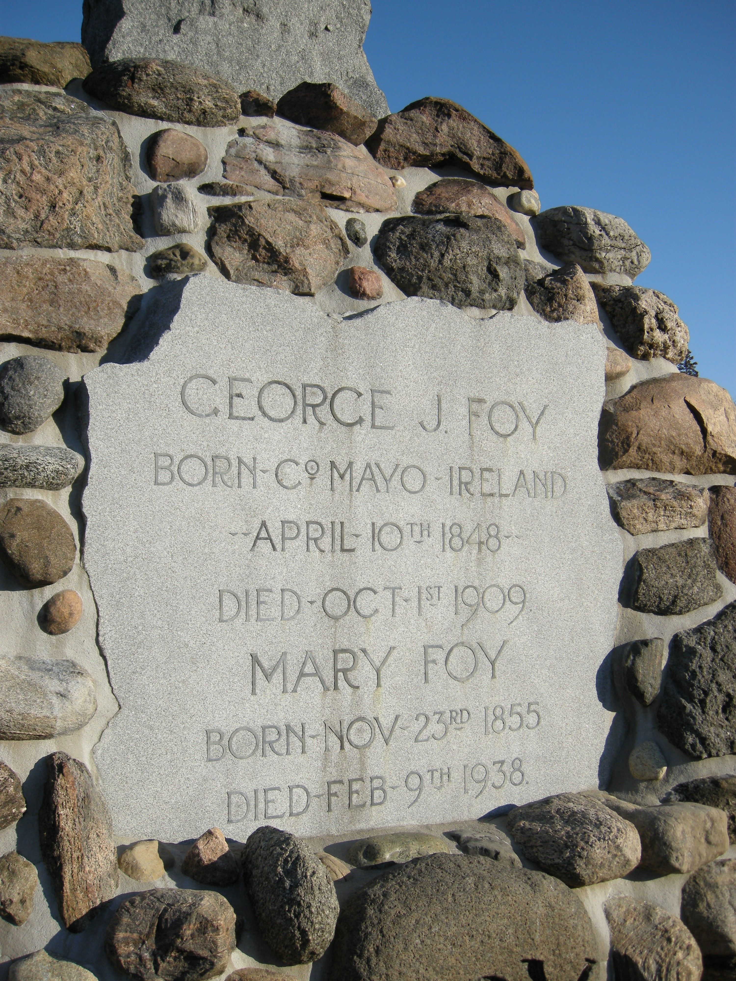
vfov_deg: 52.6
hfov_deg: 40.7
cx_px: 368
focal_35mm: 35
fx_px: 992
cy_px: 490
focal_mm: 7.5
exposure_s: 1/838
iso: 64
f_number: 3
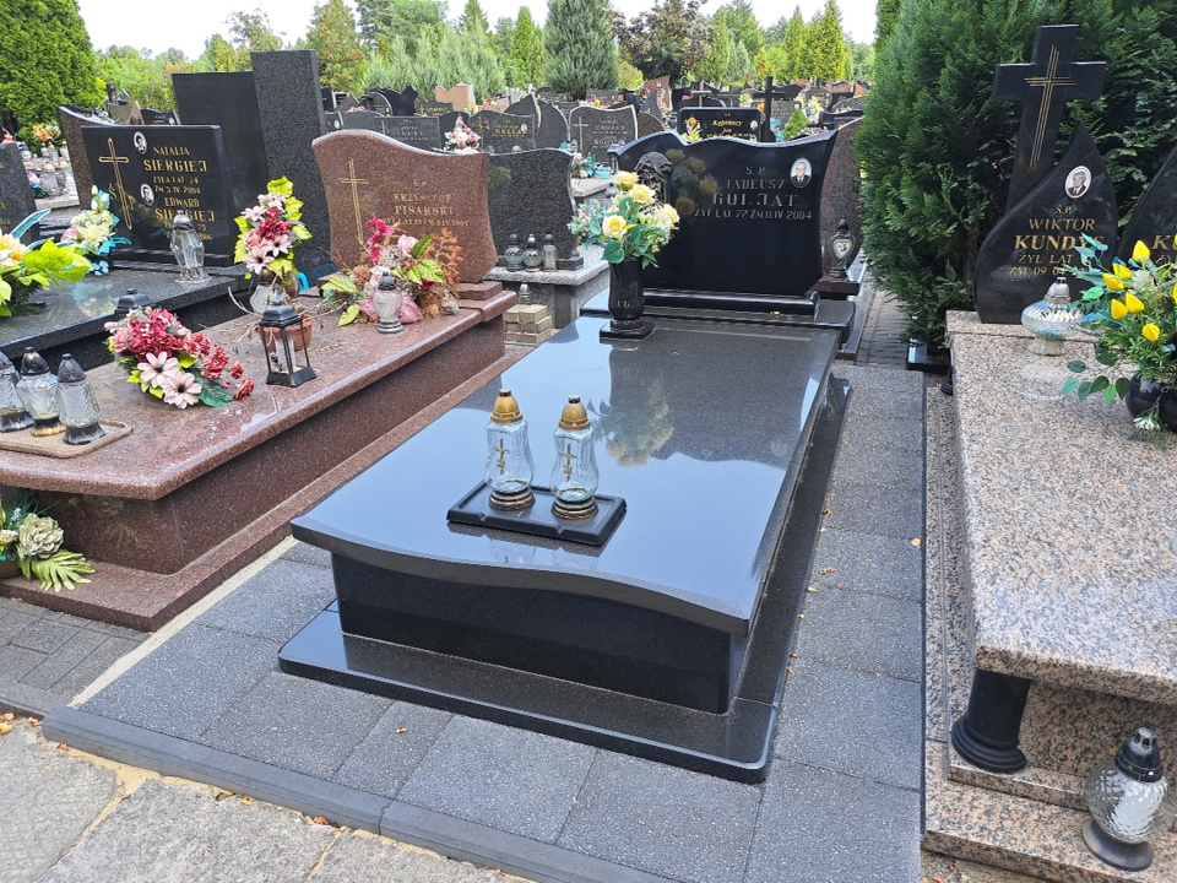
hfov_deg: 71.6
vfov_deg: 56.8
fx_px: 816
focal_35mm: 24
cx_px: 588
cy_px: 442
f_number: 1.8
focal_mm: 5.23
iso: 50
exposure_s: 1/182
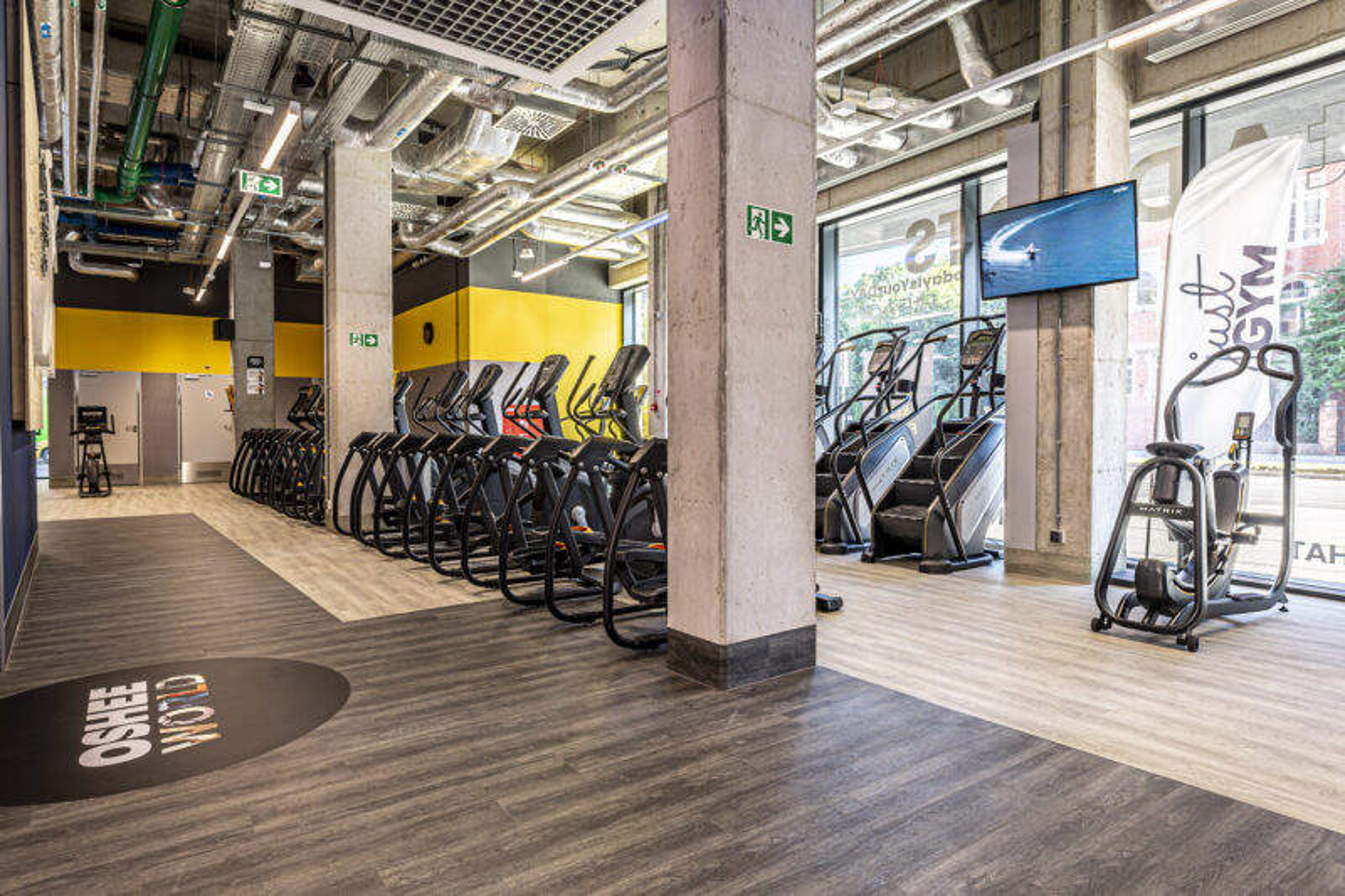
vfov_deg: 61.9
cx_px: 672
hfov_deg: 84.0
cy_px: 448
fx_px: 747
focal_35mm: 20
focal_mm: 20
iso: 100
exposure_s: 1/30
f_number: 9
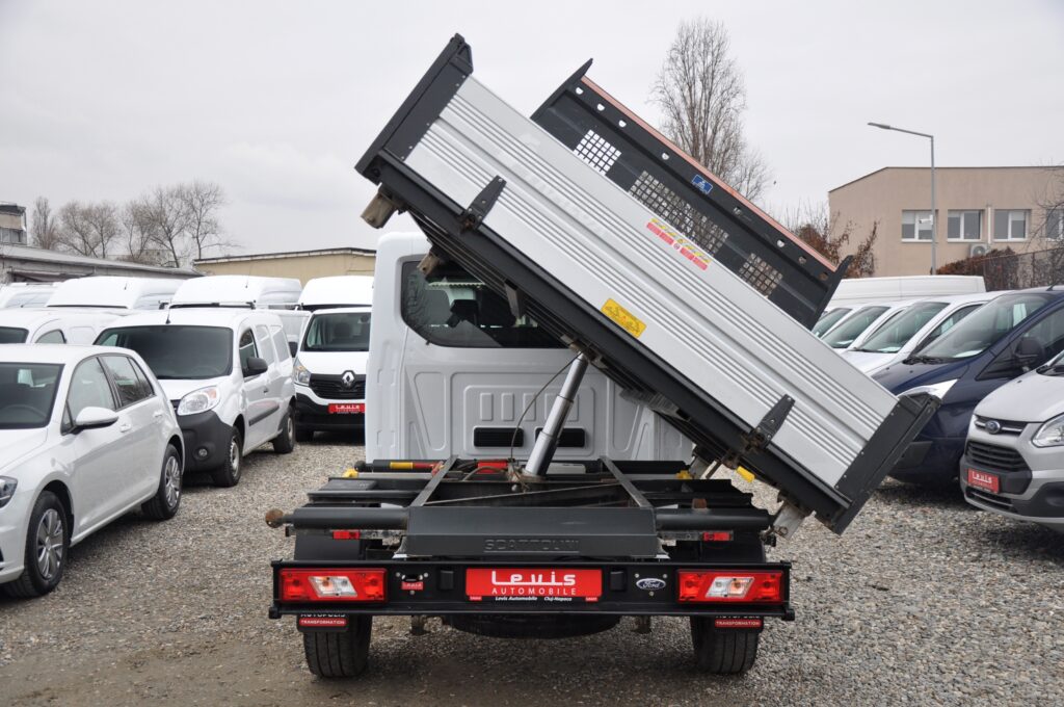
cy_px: 354
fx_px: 1151
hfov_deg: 49.6
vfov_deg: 34.1
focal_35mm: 39
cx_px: 532
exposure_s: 1/125
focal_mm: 26
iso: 500
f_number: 5.6
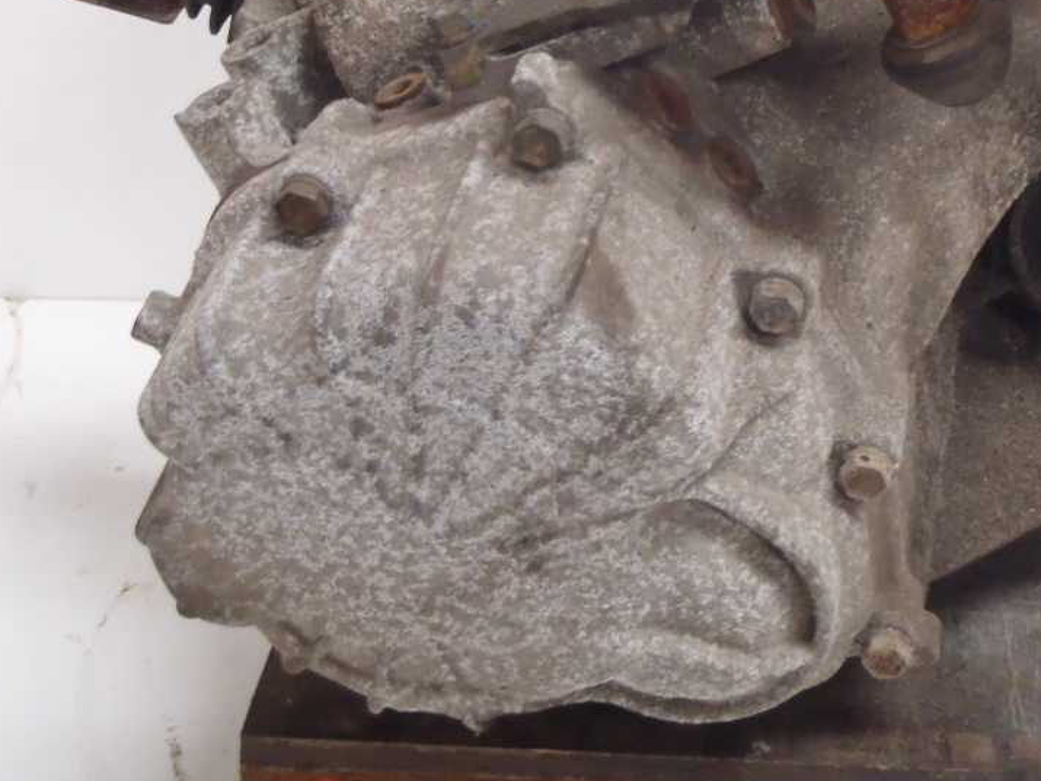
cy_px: 119
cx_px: 770
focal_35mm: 68
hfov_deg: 28.2
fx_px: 2045
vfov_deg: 21.3
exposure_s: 1/5
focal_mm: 6.83
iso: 200
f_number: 4.6
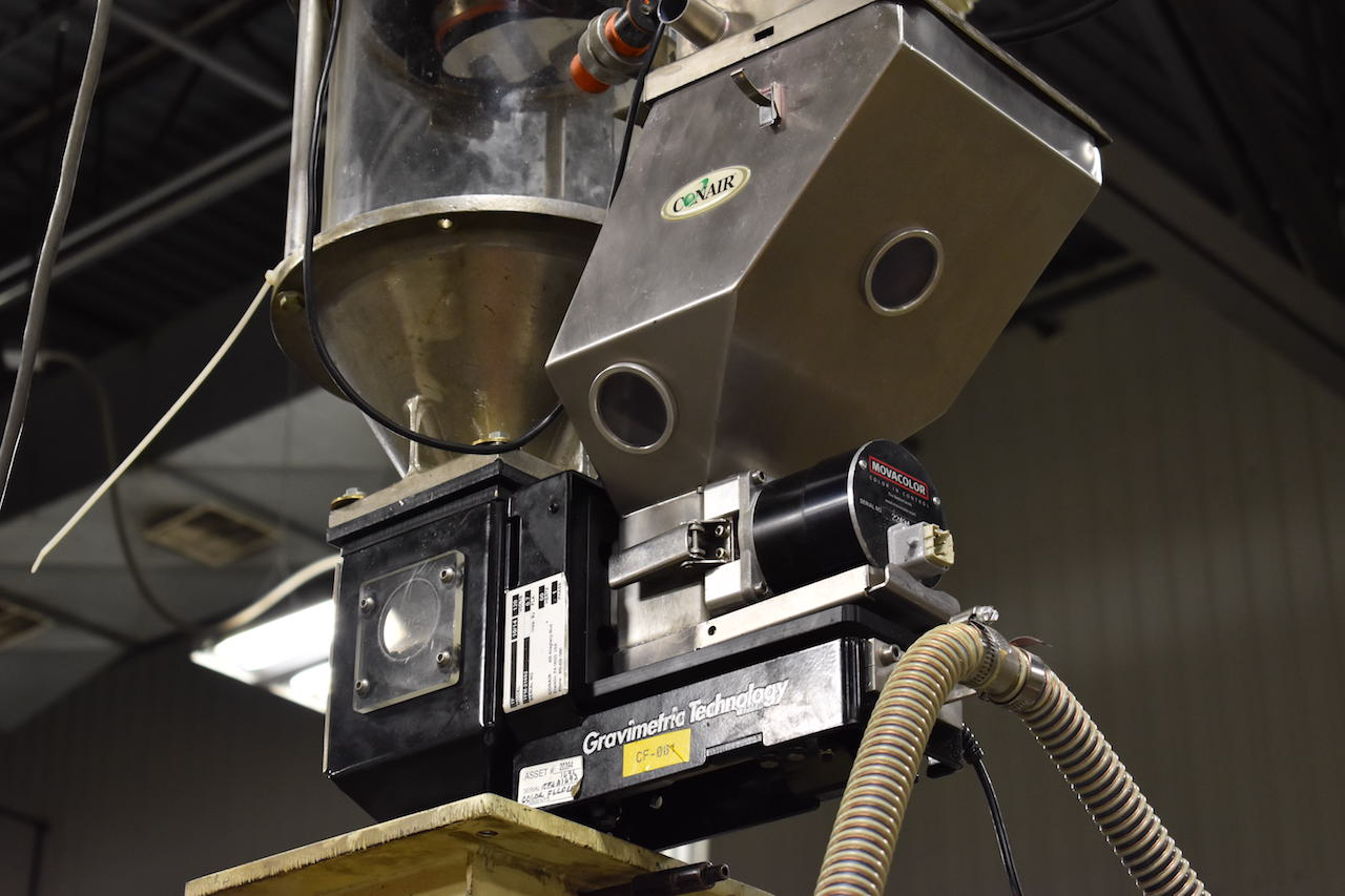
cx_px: 672
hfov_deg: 28.1
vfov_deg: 18.9
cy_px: 448
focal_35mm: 72
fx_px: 2689
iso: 1100
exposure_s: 1/60
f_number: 5.3
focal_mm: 48
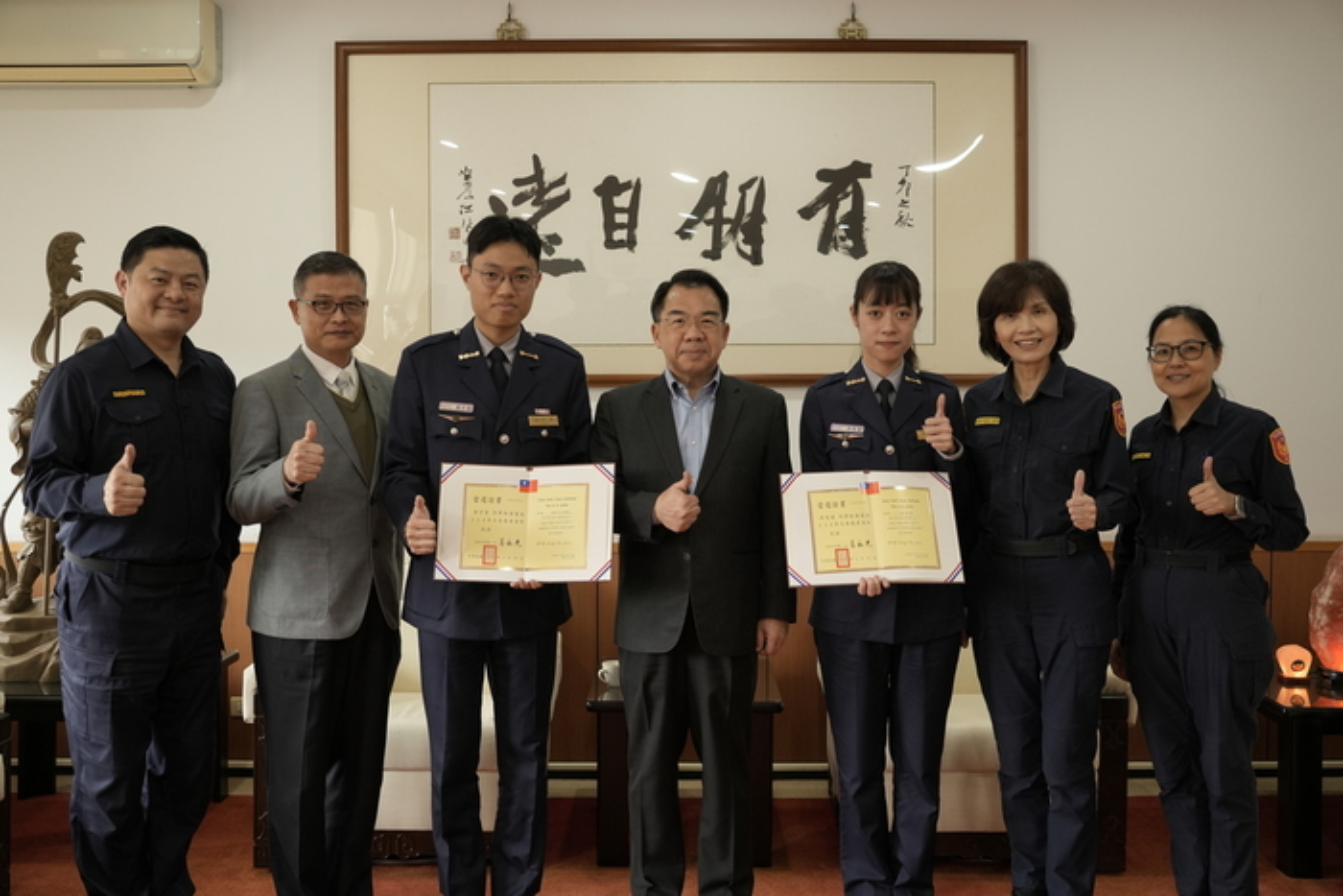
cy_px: 448
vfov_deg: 36.7
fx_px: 1349
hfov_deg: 52.9
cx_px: 672
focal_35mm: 36
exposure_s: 1/100
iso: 500
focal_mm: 24.1
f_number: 2.8
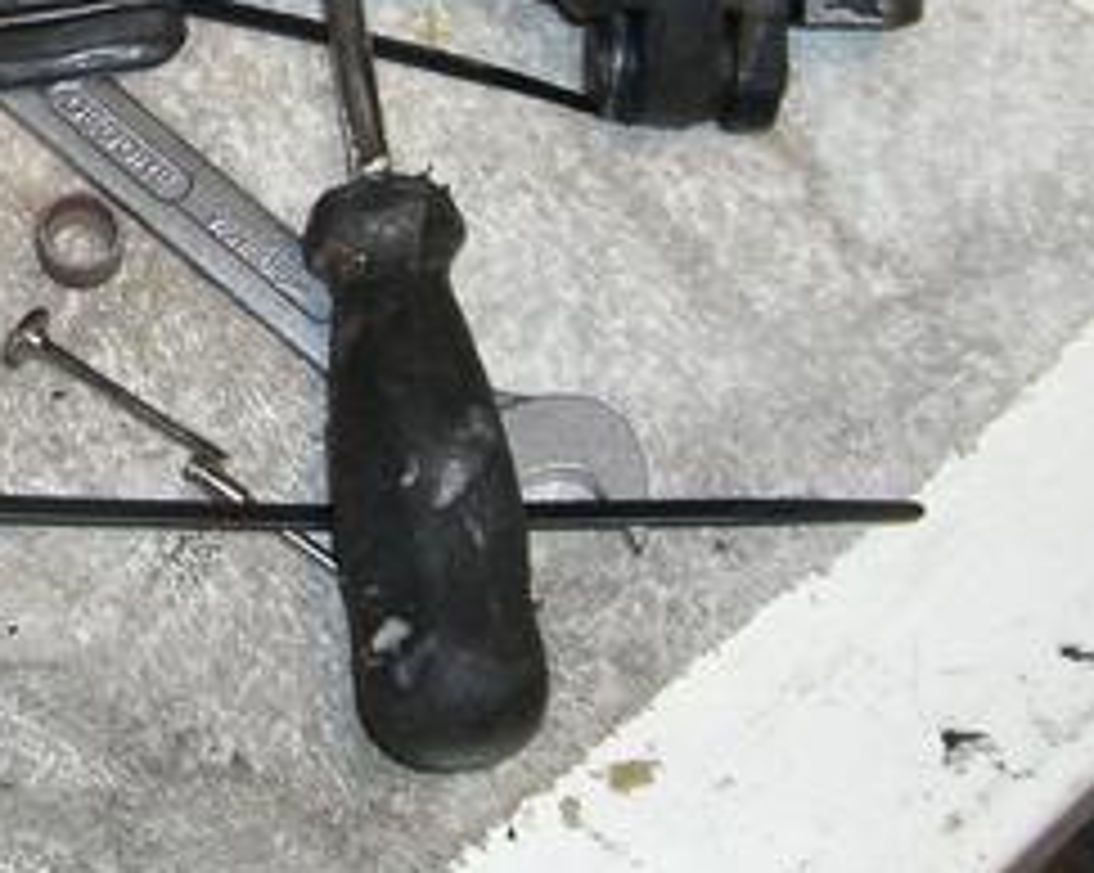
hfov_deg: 15.4
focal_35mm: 121
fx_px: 3915
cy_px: 27
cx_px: -198
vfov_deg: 12.6
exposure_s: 1/60
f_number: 3
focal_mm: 7.6
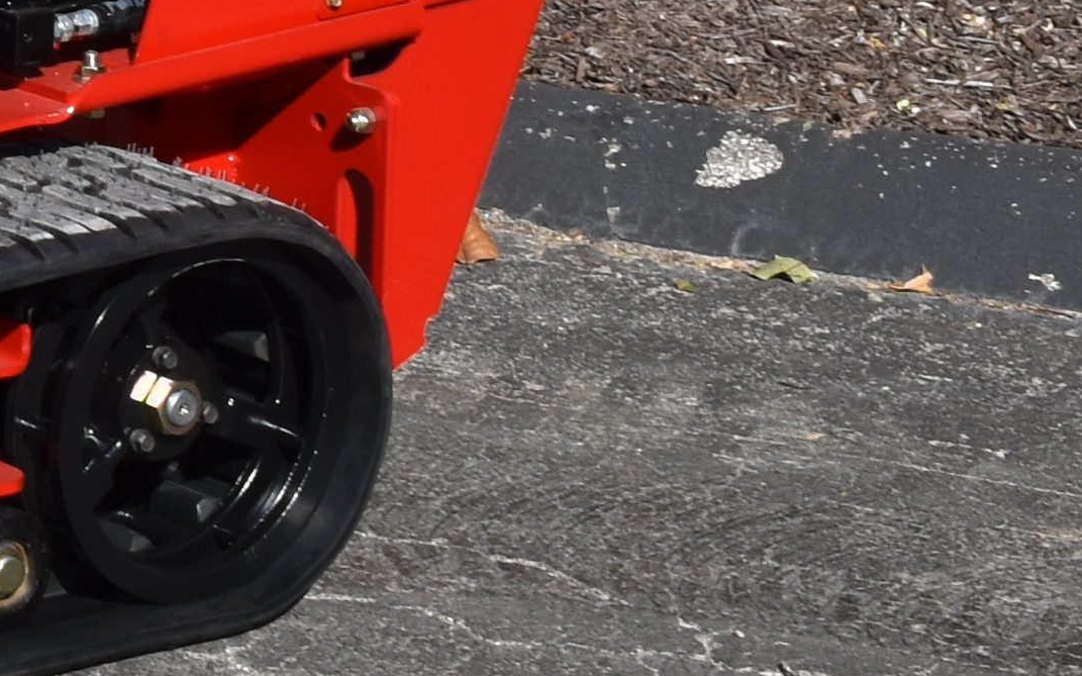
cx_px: -1823
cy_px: -733
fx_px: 5303
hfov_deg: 9.7
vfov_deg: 7.0
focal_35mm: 180
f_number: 13
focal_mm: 21
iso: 100
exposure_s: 1/200
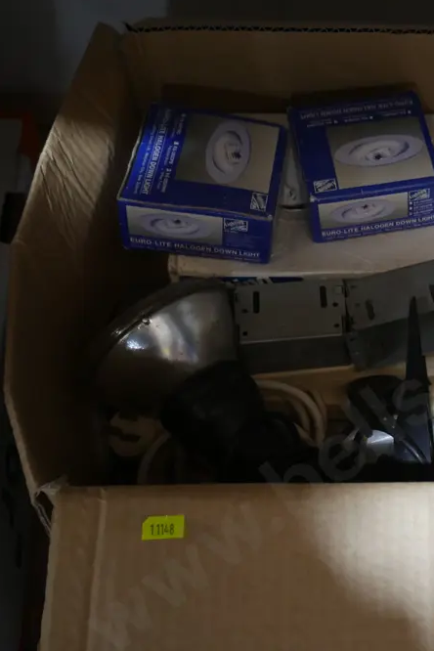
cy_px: 340
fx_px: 868
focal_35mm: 48
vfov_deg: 41.1
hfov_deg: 25.7
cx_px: 497
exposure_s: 1/60
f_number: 3.6
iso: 800
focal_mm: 15
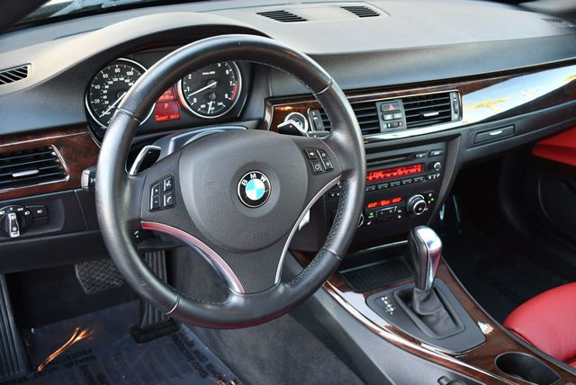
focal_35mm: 44
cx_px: 288
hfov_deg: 44.5
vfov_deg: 30.6
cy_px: 192
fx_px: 705
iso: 1100
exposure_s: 1/125
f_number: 3.8
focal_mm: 22
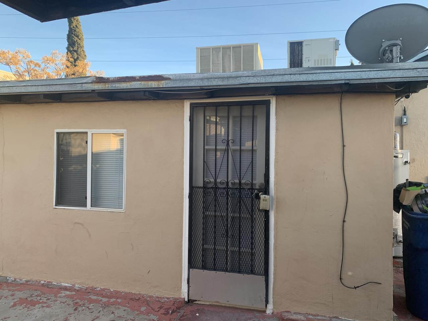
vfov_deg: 53.1
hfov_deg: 67.3
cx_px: 214
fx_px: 321
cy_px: 160
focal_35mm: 26
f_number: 1.8
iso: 25
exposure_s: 1/204
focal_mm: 4.25
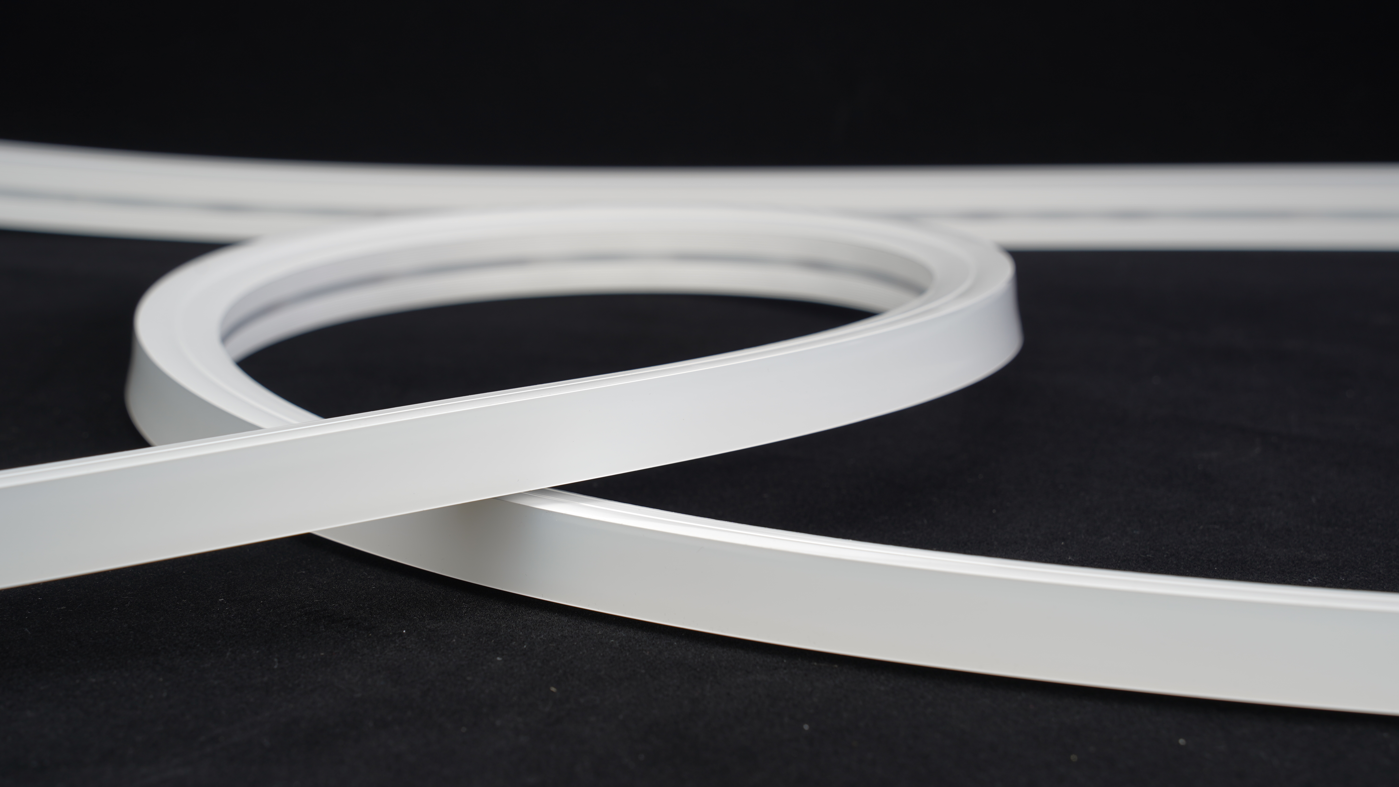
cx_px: 698
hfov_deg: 27.2
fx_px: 2893
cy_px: 415
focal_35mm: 78
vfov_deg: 15.5
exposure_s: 1/13
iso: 50
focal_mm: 74
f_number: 8
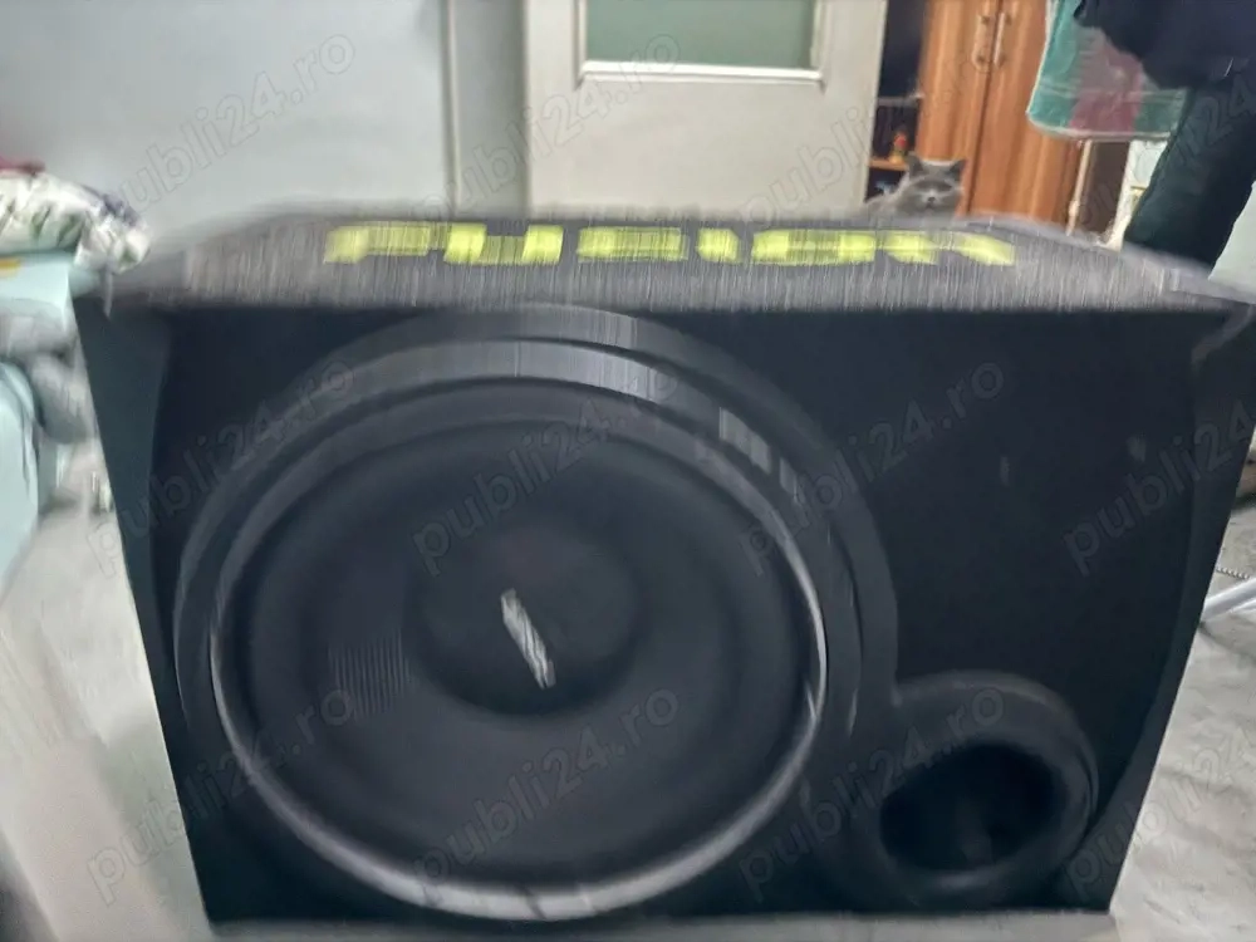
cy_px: 471
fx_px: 871
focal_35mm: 24
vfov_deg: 56.8
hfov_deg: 71.6
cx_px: 628
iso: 1600
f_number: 1.78
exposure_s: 1/19
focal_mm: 6.76
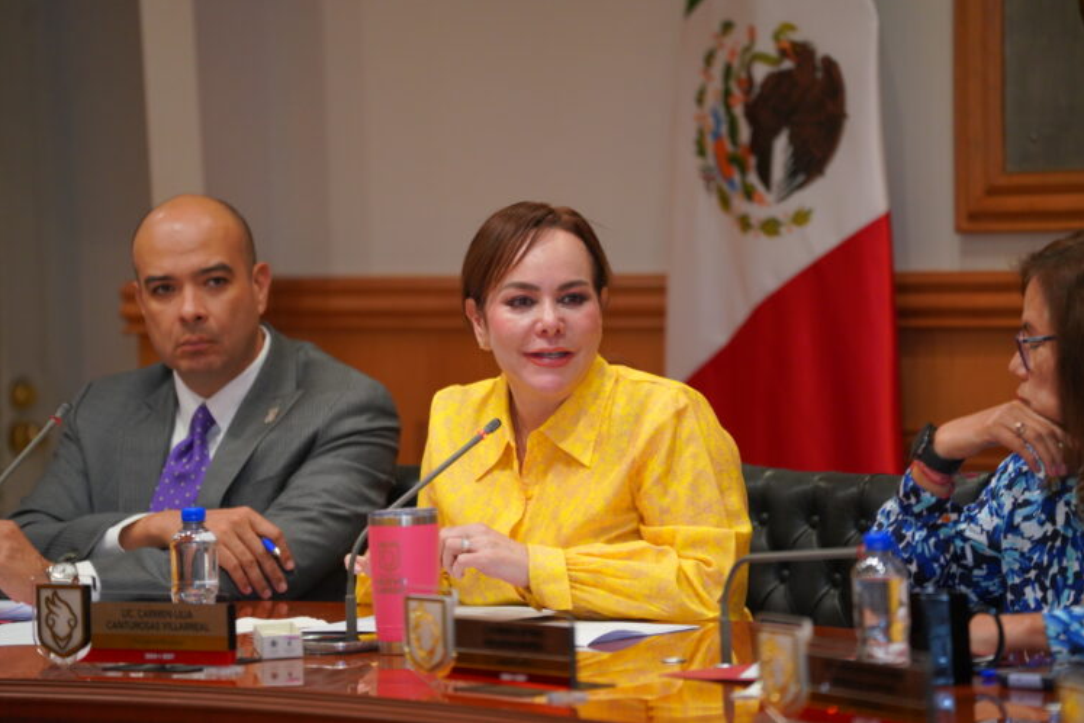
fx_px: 5745
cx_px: 541
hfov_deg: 10.8
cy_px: 361
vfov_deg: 7.2
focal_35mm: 191
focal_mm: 189.8
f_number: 2.8
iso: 2000
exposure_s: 1/200
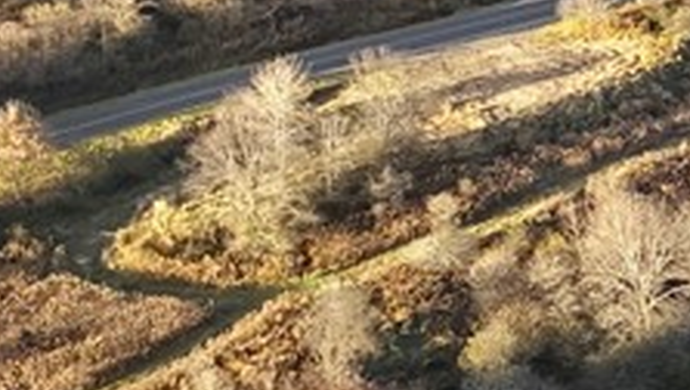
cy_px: 170
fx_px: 2198
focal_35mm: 120
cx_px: 1553
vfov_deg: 10.1
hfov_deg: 13.8
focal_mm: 4.4
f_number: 2.8
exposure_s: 1/320
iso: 100
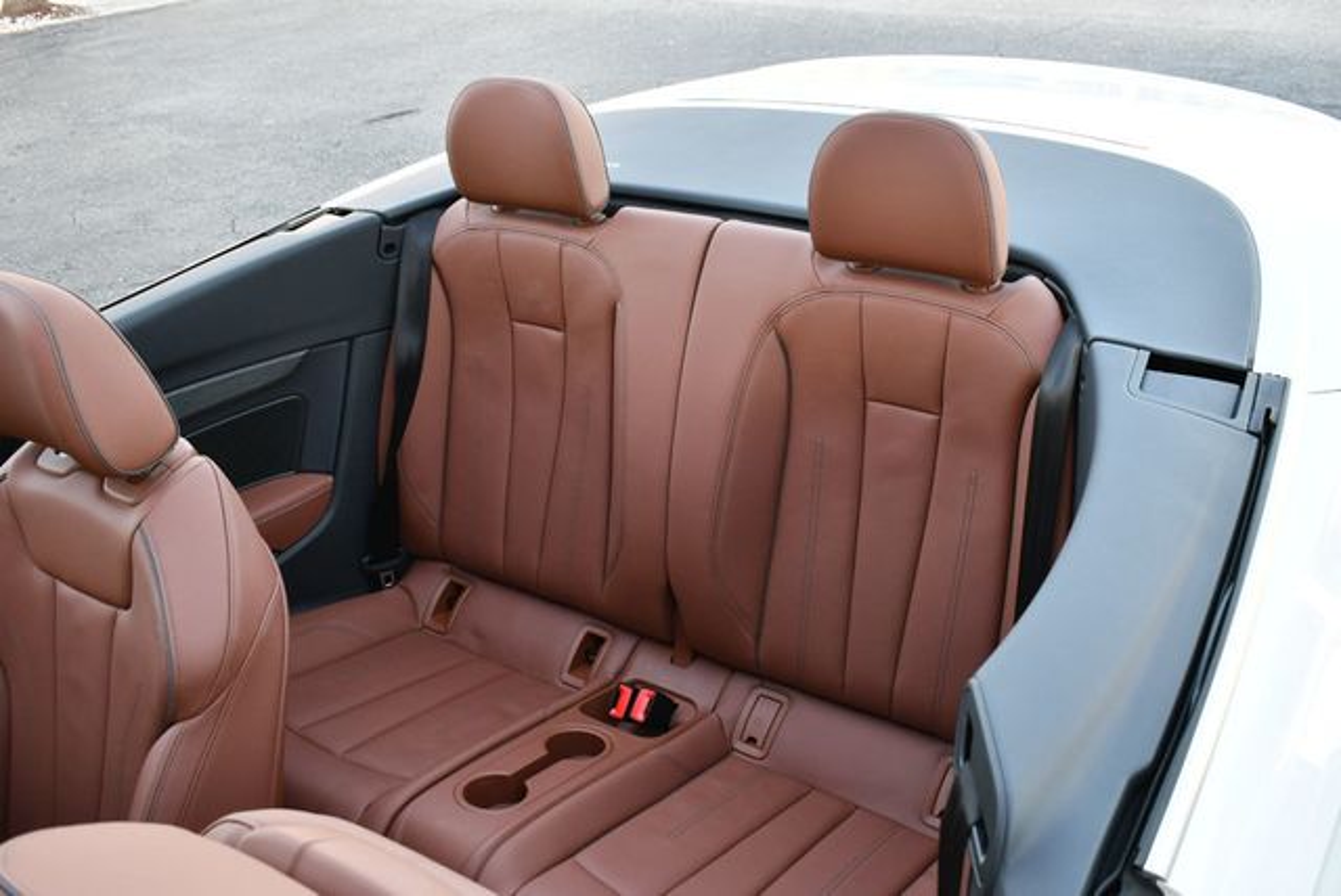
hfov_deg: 53.1
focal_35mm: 36
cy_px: 448
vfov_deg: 36.9
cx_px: 670
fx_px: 1342
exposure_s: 1/250
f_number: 4
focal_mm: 18
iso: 400
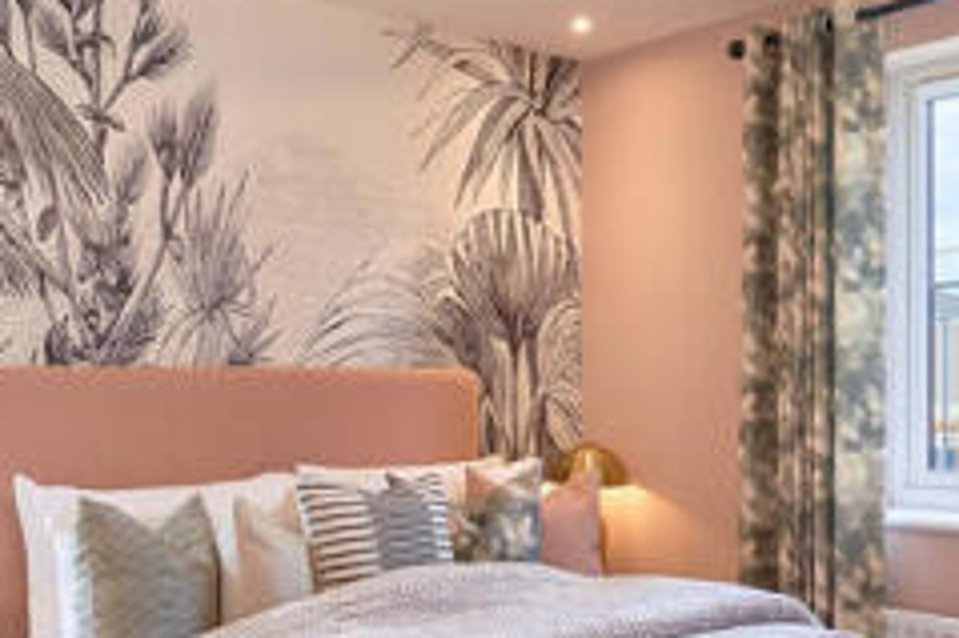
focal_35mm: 44
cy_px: 399
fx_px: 1171
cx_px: 453
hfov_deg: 44.5
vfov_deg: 30.3
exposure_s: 1/6
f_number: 11
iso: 100
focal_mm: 16
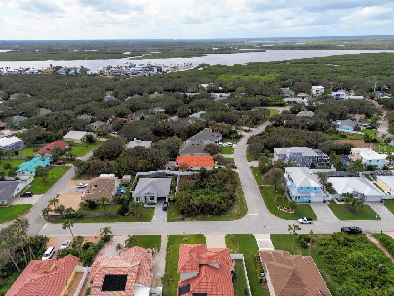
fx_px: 273
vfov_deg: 56.8
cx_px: 197
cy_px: 148
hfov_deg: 71.6
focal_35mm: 24
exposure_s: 1/160
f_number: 1.7
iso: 130
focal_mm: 6.72
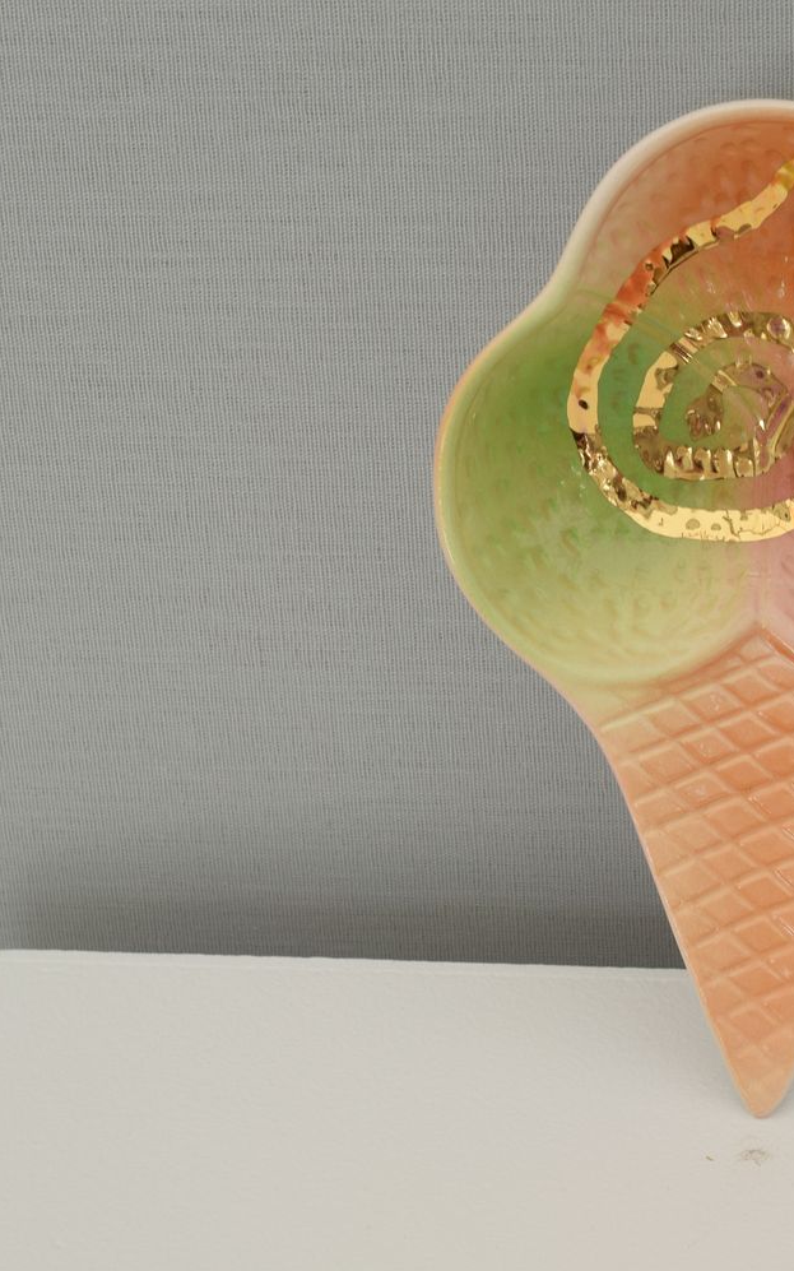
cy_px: 635
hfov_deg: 14.0
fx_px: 3186
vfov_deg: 22.6
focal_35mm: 92
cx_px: 779
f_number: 9
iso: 100
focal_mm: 40
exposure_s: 1/50
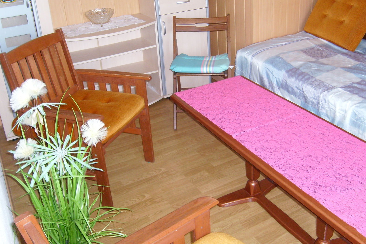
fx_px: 376
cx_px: 186
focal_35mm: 37
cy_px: 106
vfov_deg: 35.9
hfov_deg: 51.9
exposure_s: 1/45
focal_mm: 5.8
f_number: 2.8
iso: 160
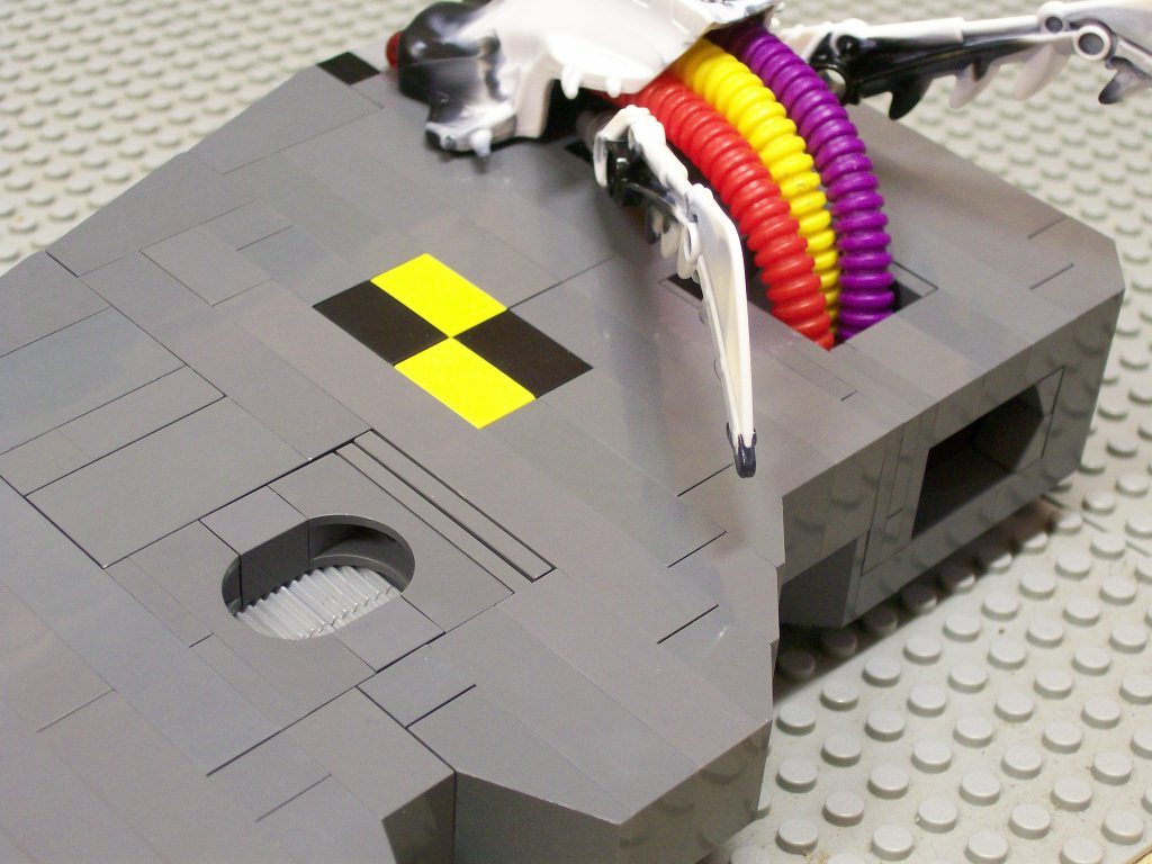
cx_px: 576
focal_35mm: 70
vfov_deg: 21.0
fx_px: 2330
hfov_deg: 27.8
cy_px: 432
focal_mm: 11.6
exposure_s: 1/9.18
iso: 160
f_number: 3.8
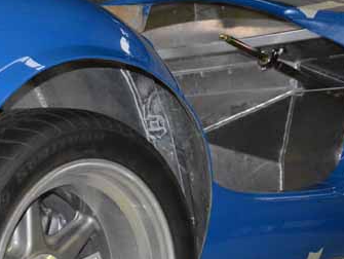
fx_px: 1094
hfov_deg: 17.1
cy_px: 247
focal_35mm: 110
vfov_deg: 13.3
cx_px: -61
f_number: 4.2
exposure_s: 1/60
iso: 3200
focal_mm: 32
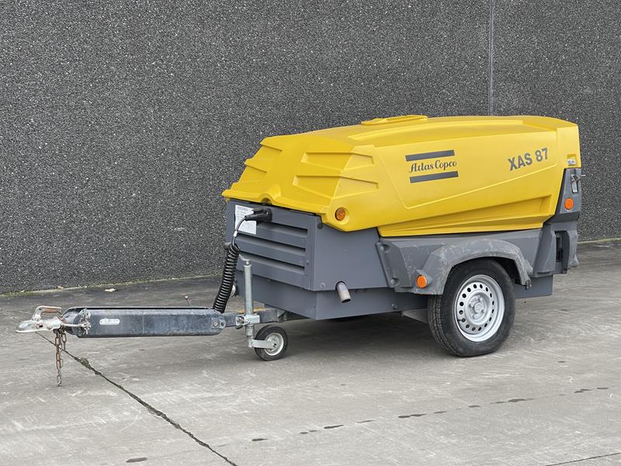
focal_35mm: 64
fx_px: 1148
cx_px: 310
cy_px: 233
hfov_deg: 30.3
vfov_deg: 22.9
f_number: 2.2
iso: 50
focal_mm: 7.5
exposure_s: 1/99
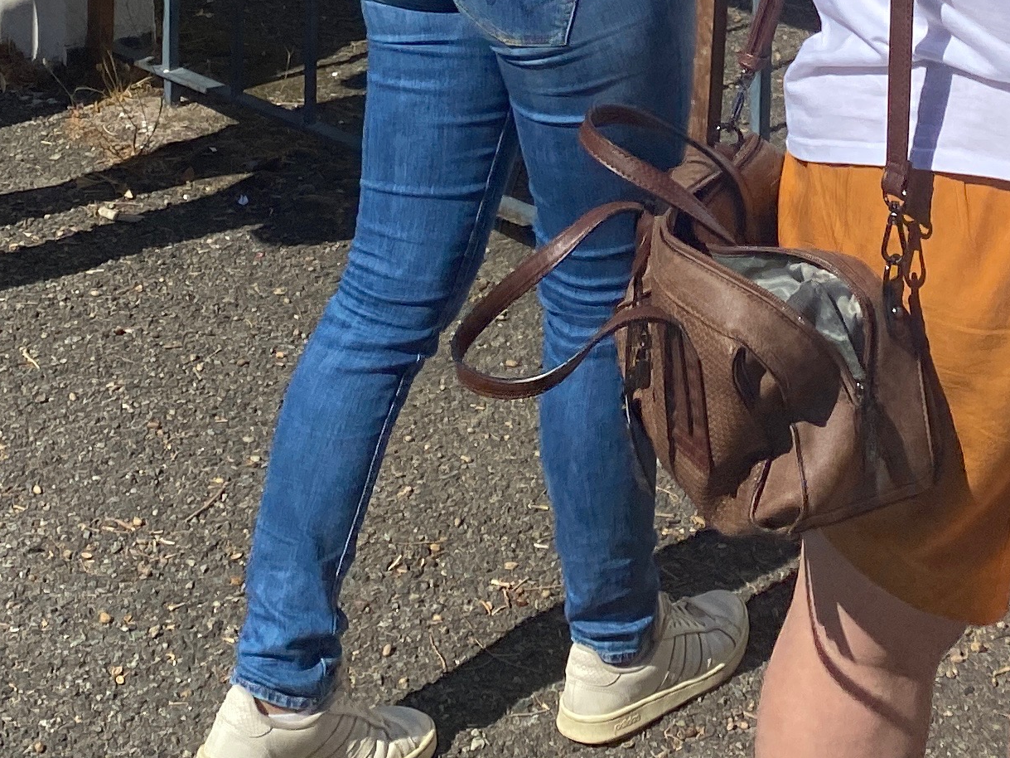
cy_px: -402
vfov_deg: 15.7
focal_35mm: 86
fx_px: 2509
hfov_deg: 22.5
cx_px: 774
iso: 32
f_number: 1.8
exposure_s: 1/5236
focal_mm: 4.25
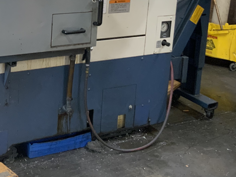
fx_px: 457
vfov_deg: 21.2
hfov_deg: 28.0
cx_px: 31
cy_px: -2
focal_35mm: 67
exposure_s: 1/60
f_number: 1.8
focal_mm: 3
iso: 160
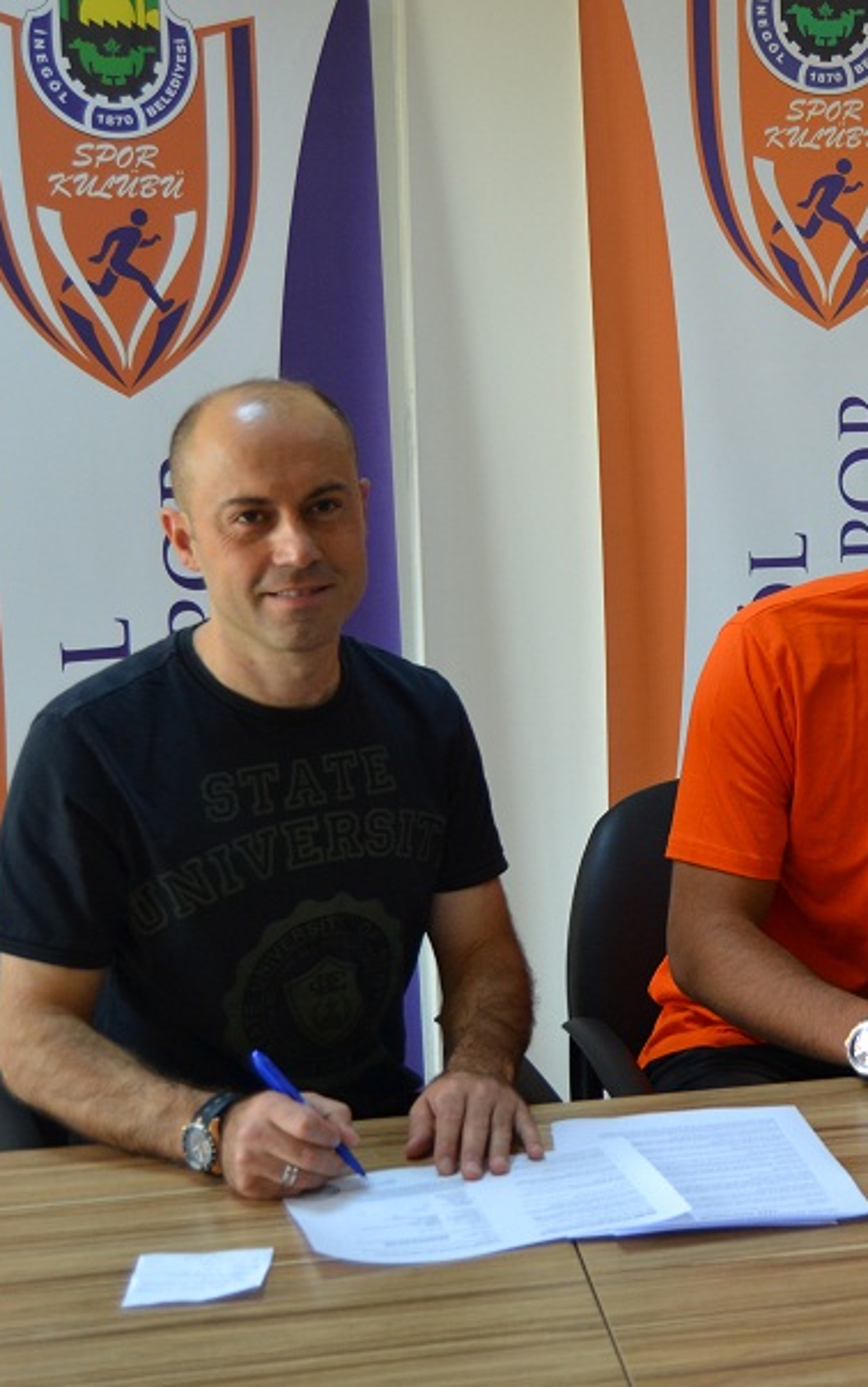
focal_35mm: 56
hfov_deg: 22.5
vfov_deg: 36.3
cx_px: 817
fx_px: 2118
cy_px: 704
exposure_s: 1/60
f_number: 3.8
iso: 500
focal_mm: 24
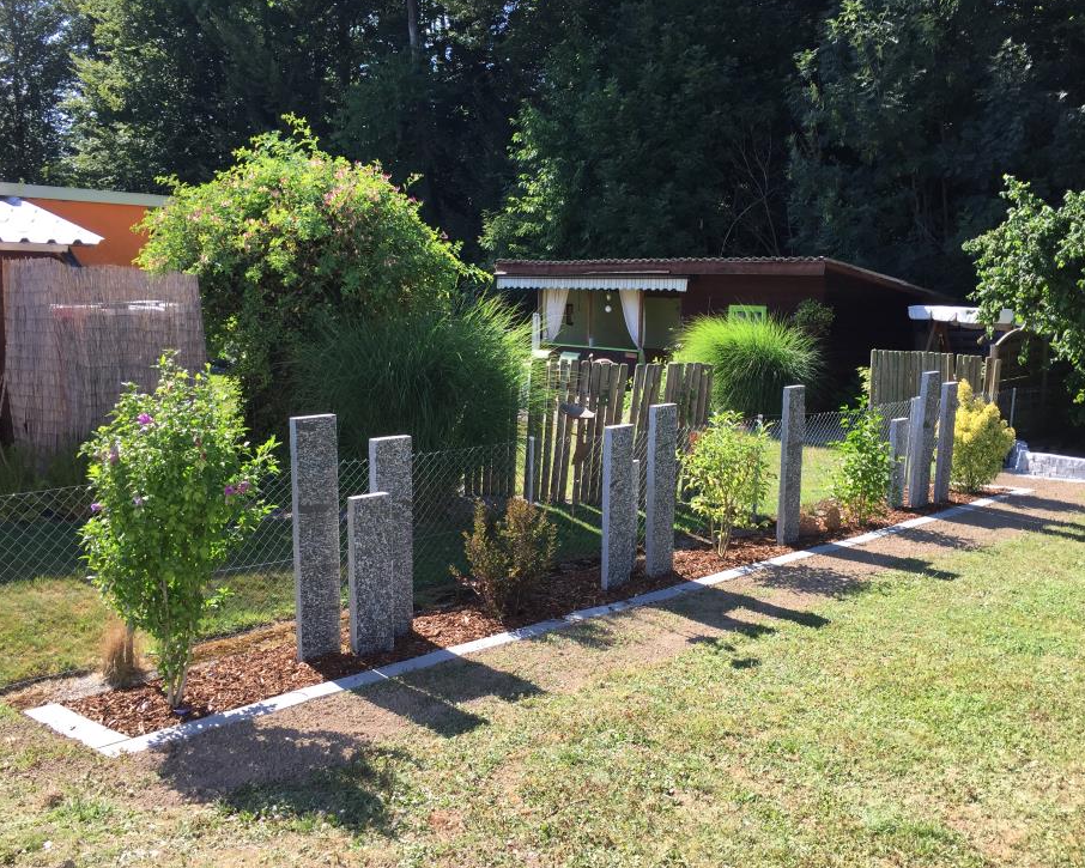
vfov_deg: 45.8
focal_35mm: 32
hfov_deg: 55.6
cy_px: 447
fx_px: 1028
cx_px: 589
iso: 32
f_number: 2.2
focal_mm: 4.15
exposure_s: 1/471
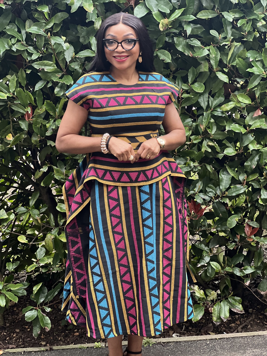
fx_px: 792
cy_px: 178
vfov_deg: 25.3
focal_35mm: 77
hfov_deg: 19.1
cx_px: 134
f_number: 2.8
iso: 320
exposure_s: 1/40
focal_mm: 9
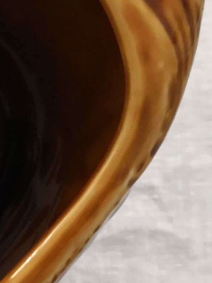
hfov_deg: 12.2
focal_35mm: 114
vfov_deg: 17.3
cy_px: 134
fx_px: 931
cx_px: -141
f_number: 1.6
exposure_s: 1/25
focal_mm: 3.95
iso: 400
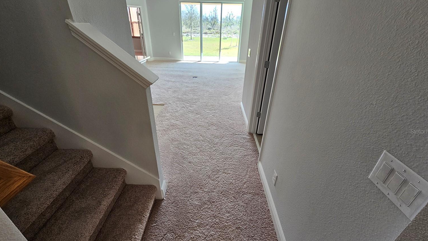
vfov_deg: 70.4
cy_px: 131
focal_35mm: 15
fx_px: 170
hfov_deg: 103.0
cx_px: 211
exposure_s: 1/60
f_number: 2.2
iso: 160
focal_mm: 2.2
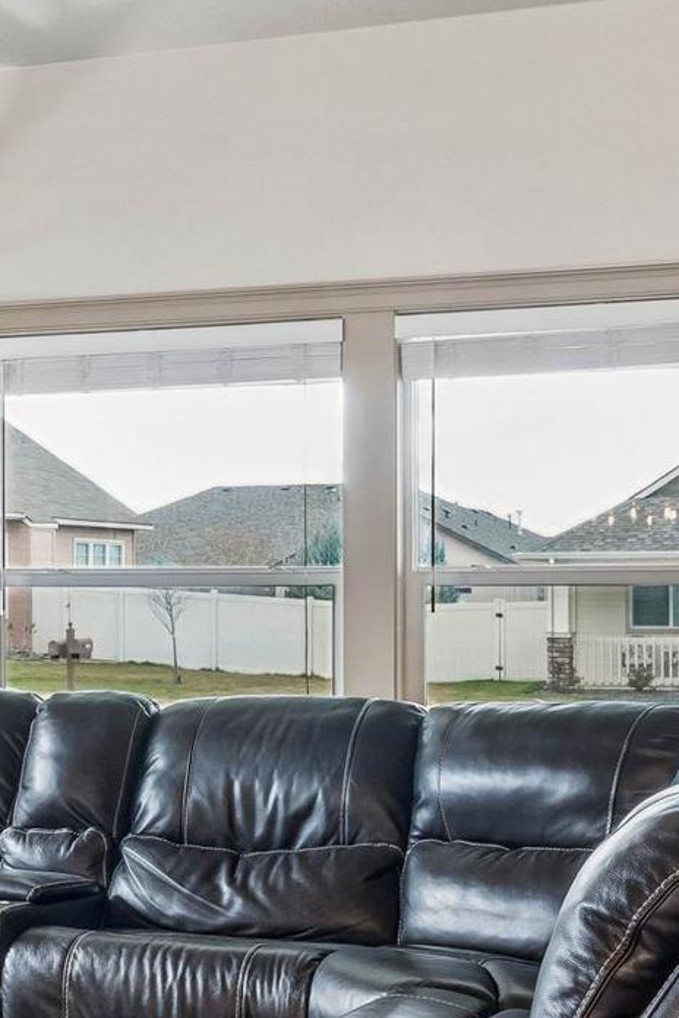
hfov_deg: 17.4
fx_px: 2184
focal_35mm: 77
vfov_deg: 26.2
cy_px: 573
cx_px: 57
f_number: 13
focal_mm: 17.5
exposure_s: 1/4
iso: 400
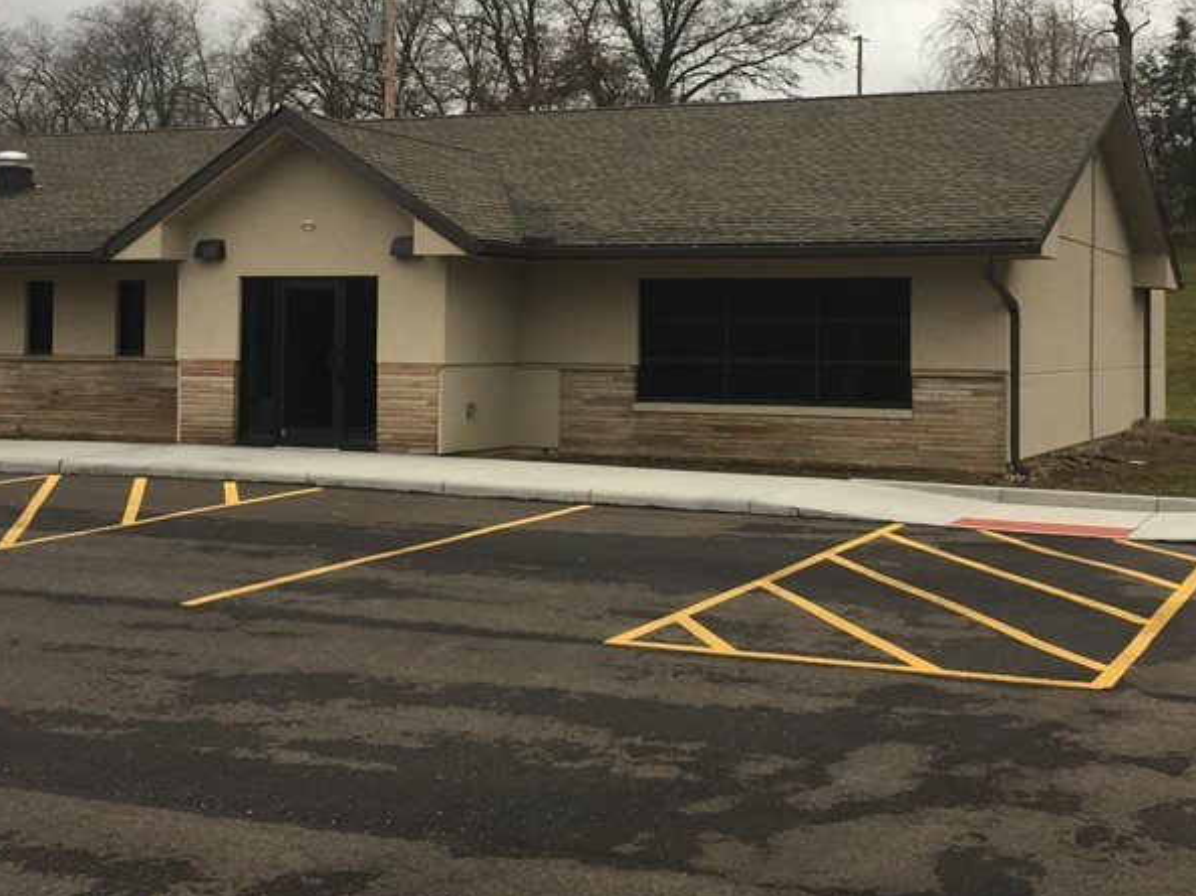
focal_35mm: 50
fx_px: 1727
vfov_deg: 28.8
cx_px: 622
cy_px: 280
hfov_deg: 38.2
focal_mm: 4.15
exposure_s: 1/120
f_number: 2.2
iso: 32
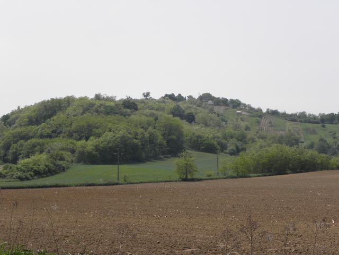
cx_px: 170
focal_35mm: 119
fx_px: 1165
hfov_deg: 16.6
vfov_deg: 12.5
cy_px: 128
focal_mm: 21.31
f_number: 5.6
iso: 64
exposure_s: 1/320
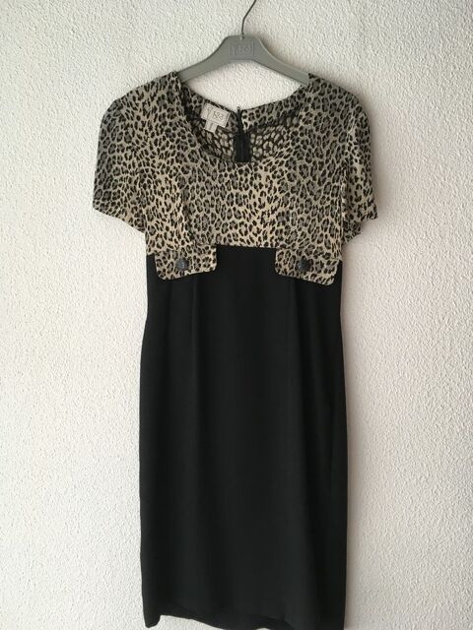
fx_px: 528
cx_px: 236
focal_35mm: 29
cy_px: 315
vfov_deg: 61.7
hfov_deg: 48.2
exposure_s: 1/33
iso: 100
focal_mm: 4.15
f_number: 2.2
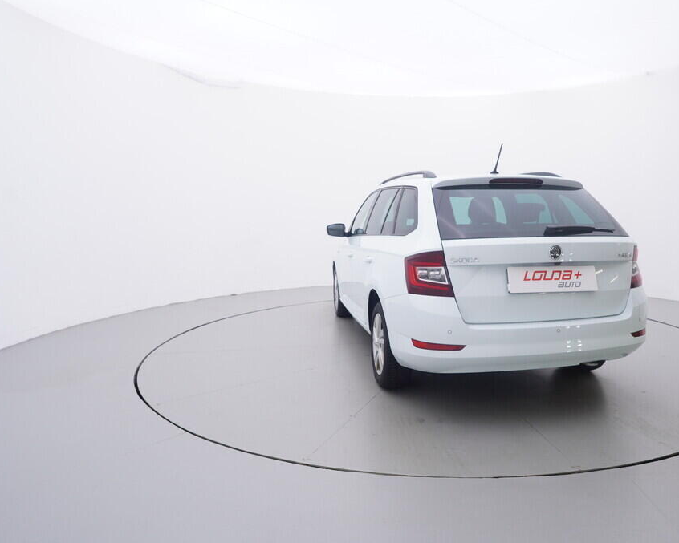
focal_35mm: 26
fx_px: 514
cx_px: 401
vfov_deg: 55.7
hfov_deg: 66.4
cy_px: 272
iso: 200
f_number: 5
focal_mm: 15
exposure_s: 1/80
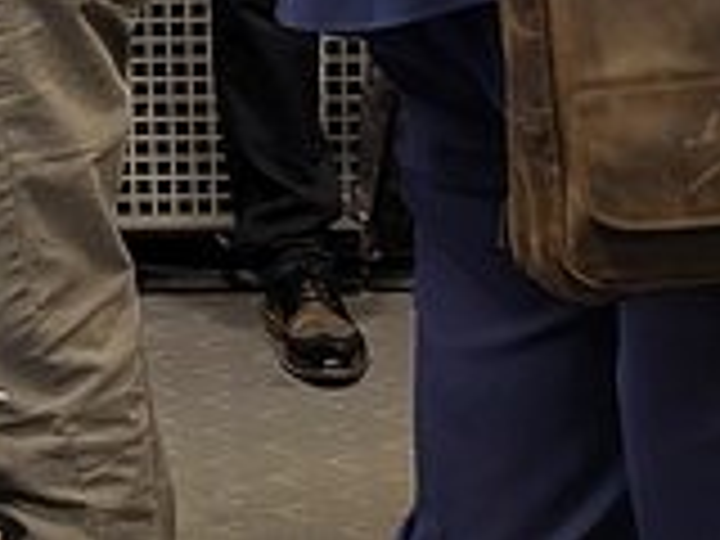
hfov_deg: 10.5
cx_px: -220
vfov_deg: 7.8
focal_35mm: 184
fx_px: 3827
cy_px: -472
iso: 356
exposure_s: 1/120
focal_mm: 6.9
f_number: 1.68
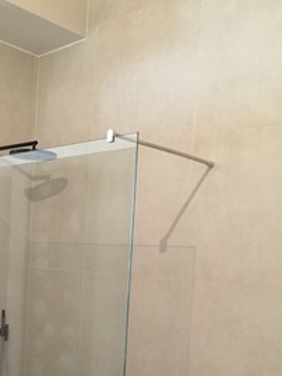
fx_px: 499
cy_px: 294
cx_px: 78
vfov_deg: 39.8
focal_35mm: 46
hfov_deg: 31.1
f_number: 2.2
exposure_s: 1/25
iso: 250
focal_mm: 4.15
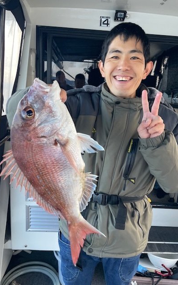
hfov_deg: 44.6
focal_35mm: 28
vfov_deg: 66.5
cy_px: 143
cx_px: 92
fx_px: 217
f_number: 1.6
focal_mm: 4.2
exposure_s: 1/121
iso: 50
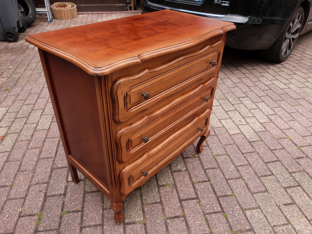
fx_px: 225
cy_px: 117
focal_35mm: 25
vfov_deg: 54.9
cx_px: 156
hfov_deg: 69.4
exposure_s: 1/200
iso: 100
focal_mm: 4.5
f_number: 4
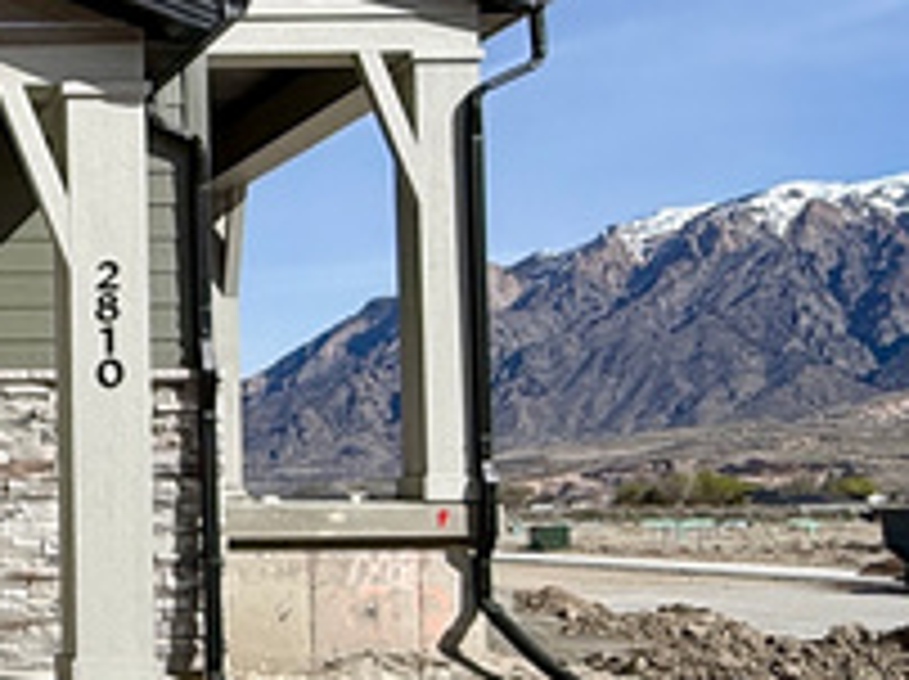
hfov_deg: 23.4
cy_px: 423
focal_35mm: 71
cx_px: -351
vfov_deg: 20.6
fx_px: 1862
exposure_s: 1/3125
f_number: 2.2
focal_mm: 2.22
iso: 50
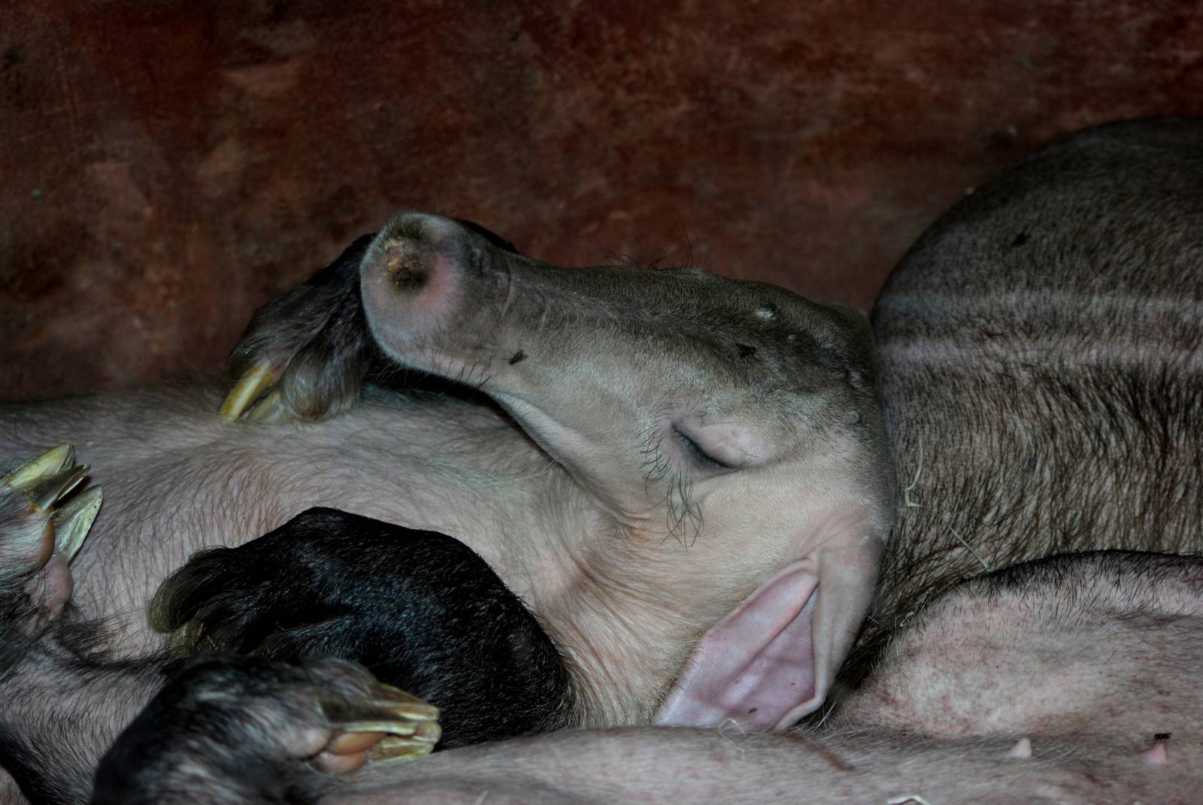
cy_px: 402
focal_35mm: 129
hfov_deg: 15.9
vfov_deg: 10.7
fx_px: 4316
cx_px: 602
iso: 200
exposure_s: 1/60
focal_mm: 86
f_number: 4
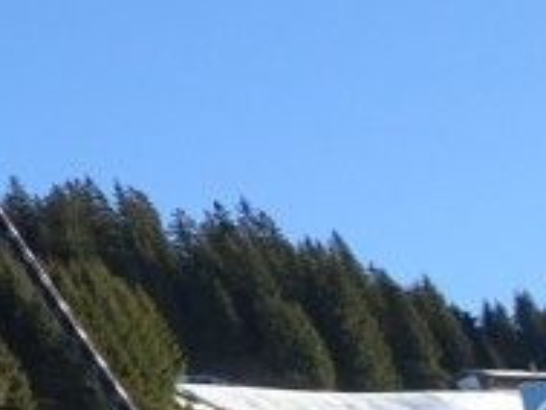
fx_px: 2052
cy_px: -3
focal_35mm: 130
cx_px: -818
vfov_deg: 11.3
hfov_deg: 11.9
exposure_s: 1/400
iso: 80
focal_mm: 4.1
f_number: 3.5
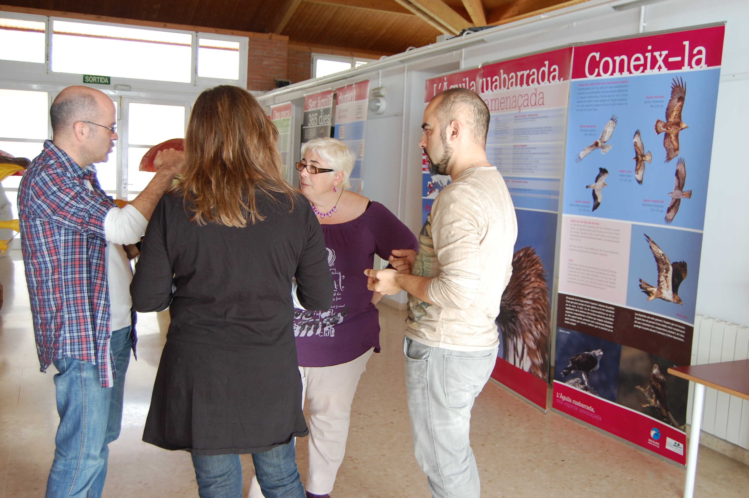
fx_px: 717
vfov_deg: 38.3
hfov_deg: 55.1
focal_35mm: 34
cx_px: 374
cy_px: 249
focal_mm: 23
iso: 400
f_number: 4.5
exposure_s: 1/80
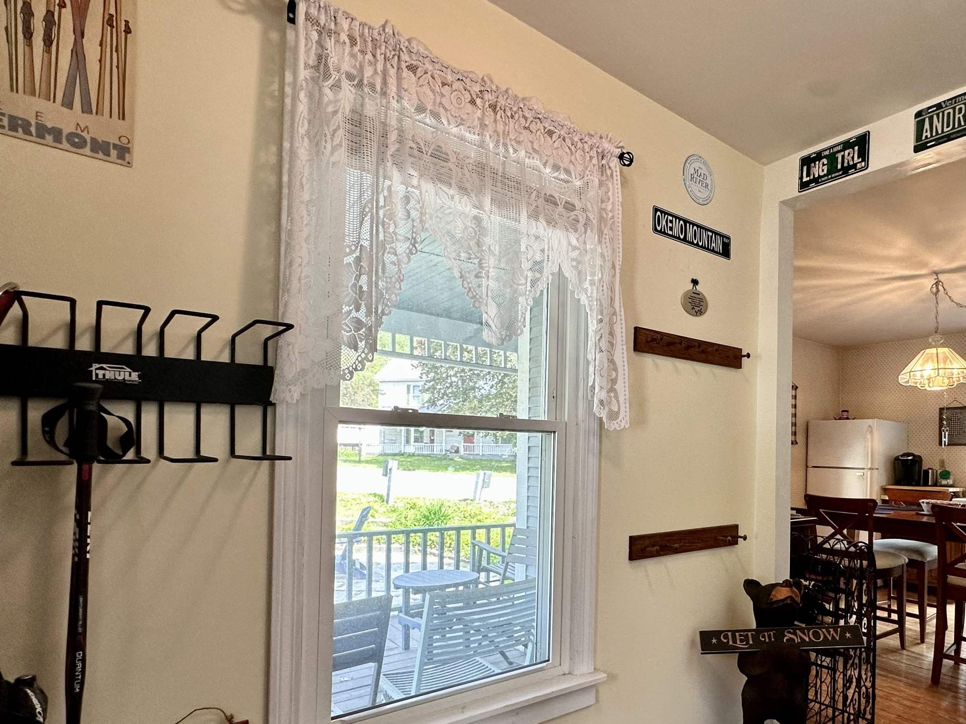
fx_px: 586
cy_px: 446
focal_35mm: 21
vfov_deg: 62.7
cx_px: 635
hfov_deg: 76.8
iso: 160
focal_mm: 2.22
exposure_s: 1/120
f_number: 2.2
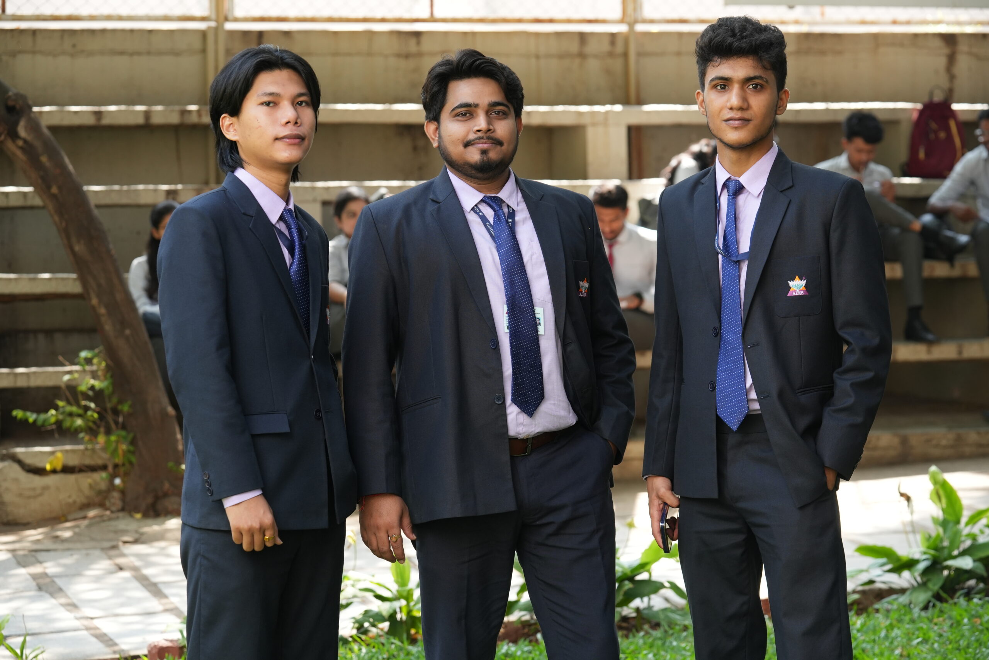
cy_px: 330
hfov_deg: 19.6
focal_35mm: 104
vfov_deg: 13.2
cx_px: 494
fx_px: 2857
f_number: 5.6
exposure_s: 1/250
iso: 800
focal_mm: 104
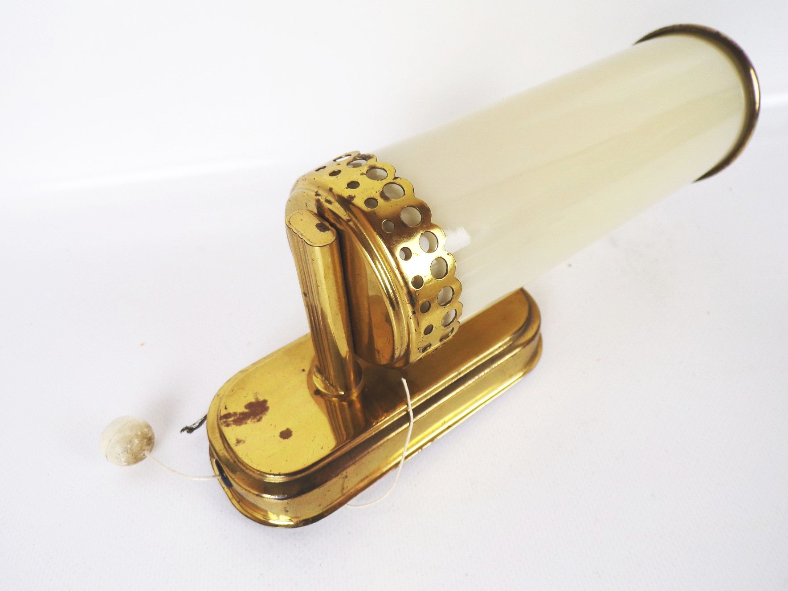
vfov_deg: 54.9
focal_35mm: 25
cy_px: 301
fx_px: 569
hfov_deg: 69.4
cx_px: 386
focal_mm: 4.3
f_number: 3
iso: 80
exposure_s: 1/38
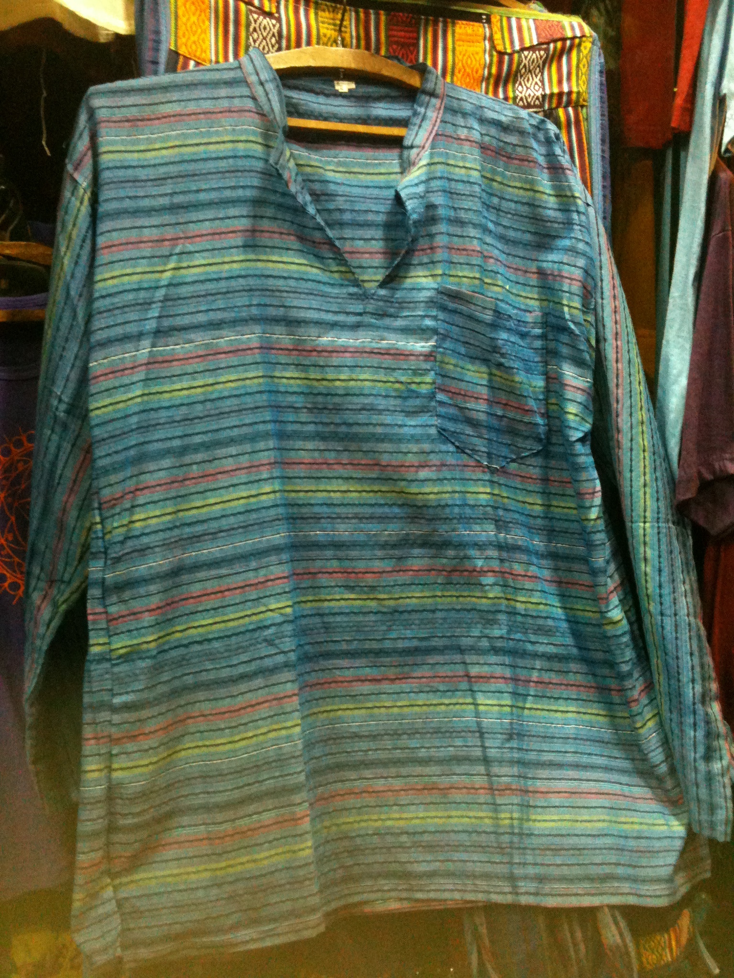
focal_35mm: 35
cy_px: 489
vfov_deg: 52.6
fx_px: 990
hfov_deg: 40.7
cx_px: 367
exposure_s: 1/15
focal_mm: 3.85
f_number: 2.8
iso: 320
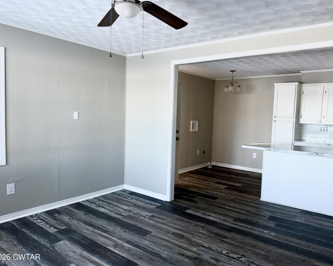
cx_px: 172
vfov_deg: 54.9
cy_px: 131
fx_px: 256
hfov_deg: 66.0
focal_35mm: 26
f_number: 1.78
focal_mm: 6.76
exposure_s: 1/234
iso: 50
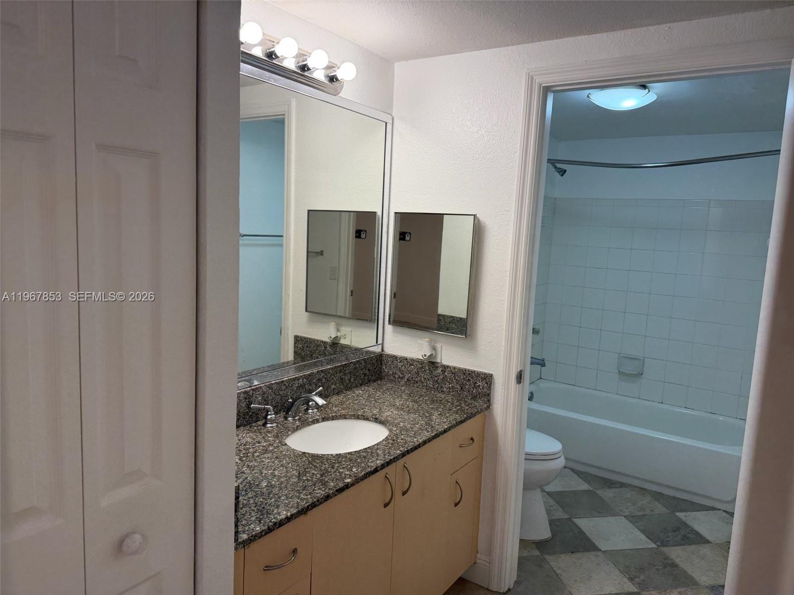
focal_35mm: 24
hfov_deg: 71.6
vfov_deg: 56.8
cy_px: 298
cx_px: 397
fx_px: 550
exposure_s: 1/120
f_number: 1.78
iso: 80
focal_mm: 6.76
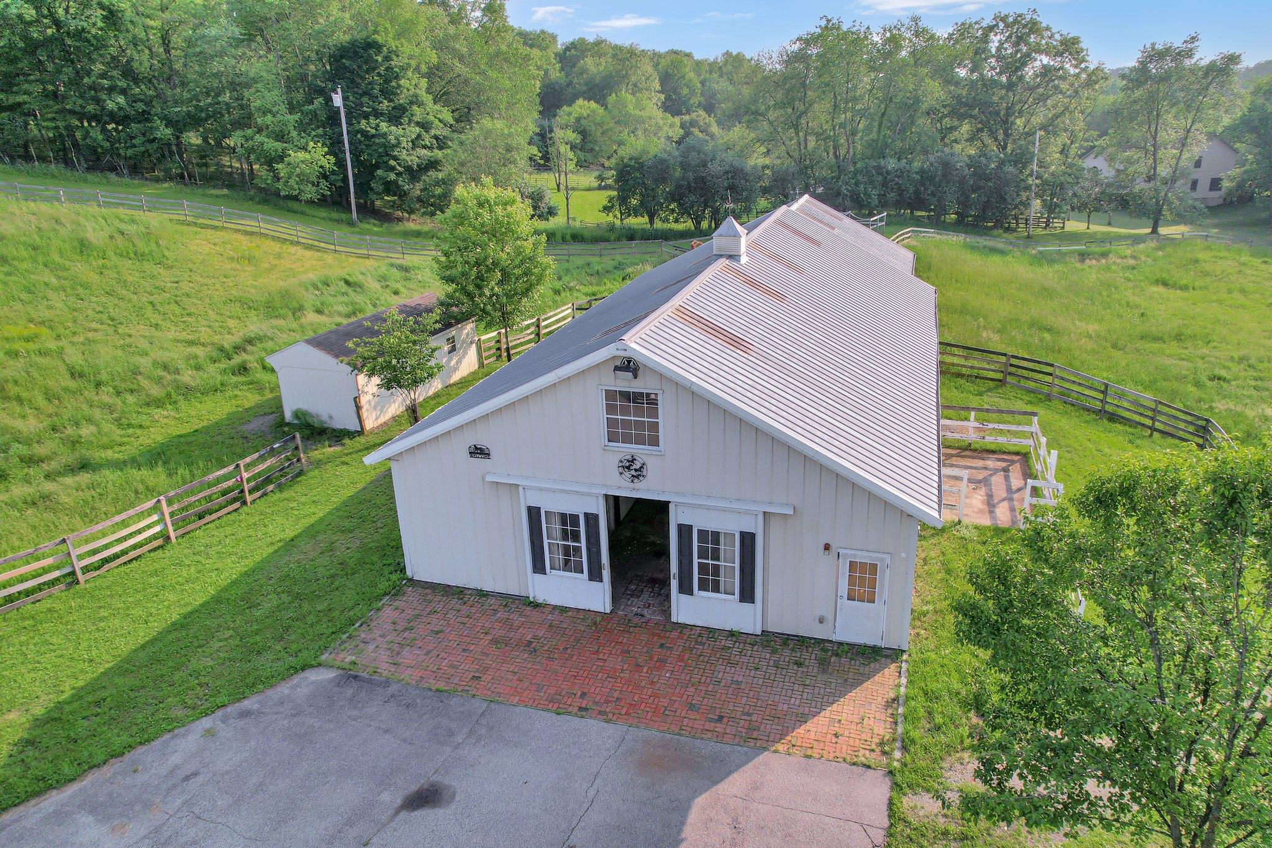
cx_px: 636
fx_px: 777
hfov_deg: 78.6
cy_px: 424
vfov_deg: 57.2
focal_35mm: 22
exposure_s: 1/1250
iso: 100
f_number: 2.8
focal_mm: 8.38
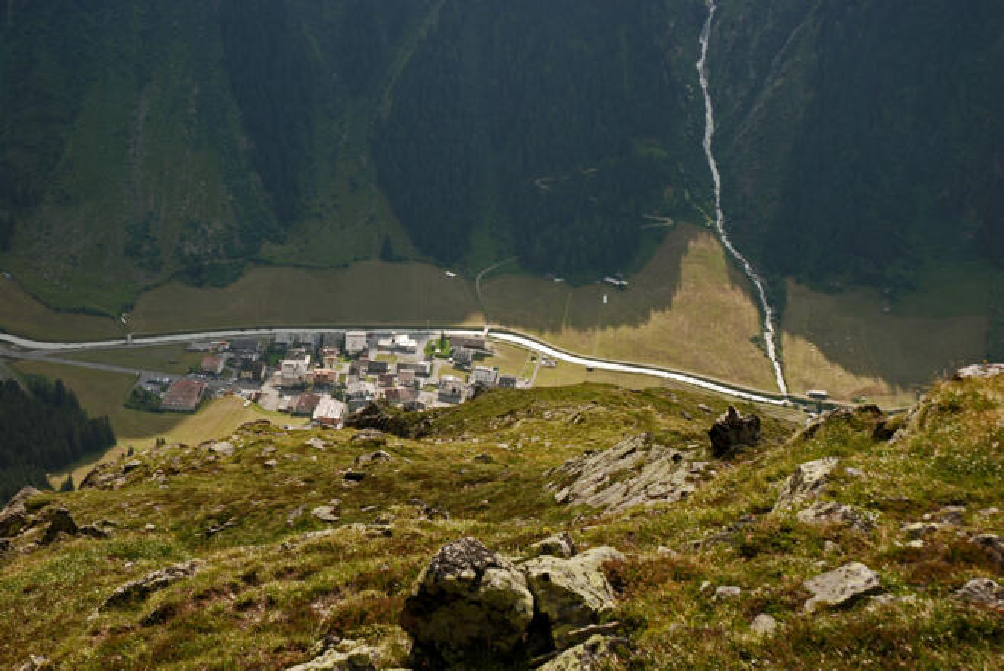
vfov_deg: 20.7
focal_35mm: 66
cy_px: 336
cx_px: 502
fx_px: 1842
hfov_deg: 30.5
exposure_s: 1/50
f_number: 8
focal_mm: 44
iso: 100
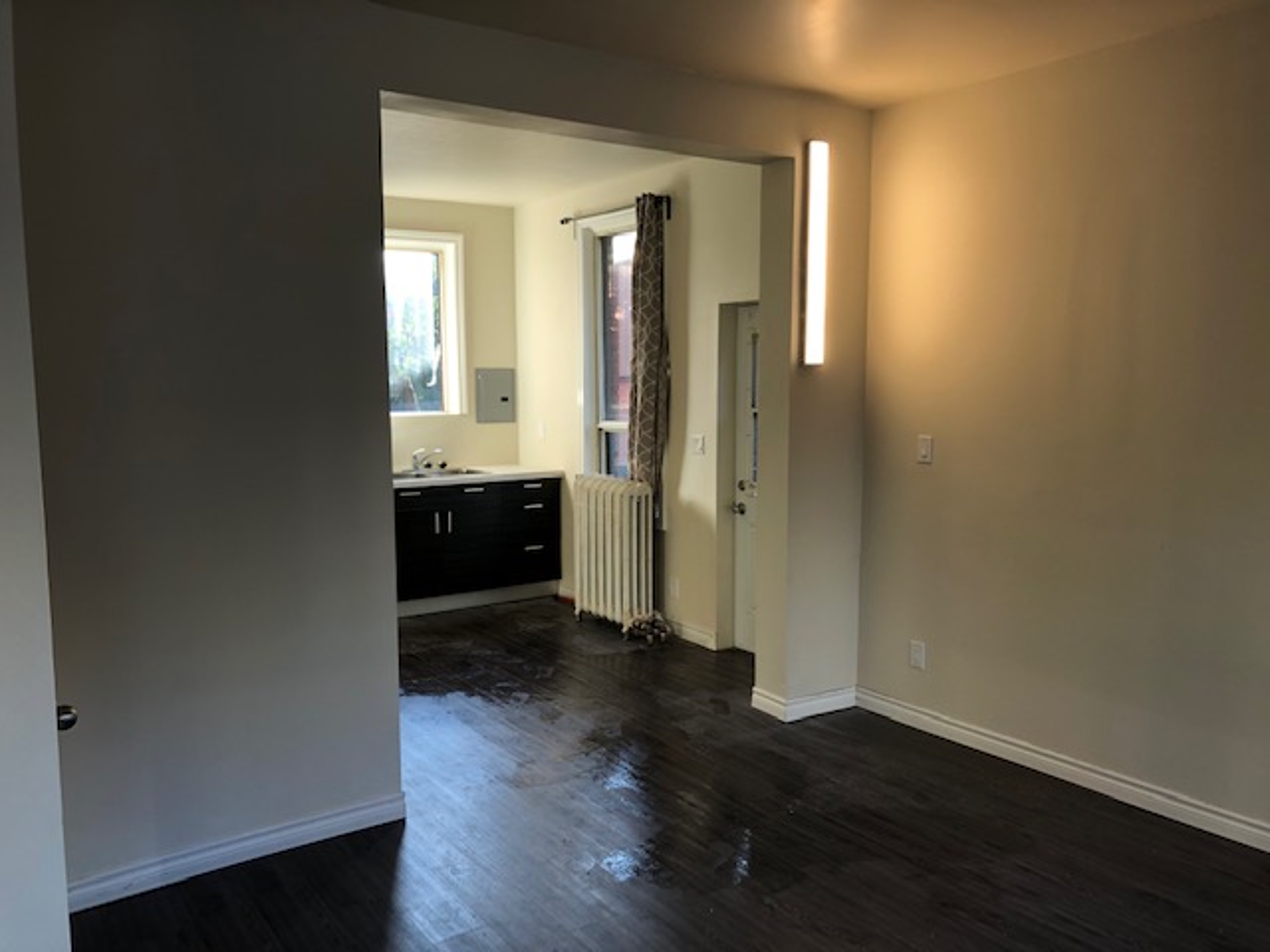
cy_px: 476
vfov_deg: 49.7
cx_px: 635
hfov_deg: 63.4
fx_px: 1027
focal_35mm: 28
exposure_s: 1/120
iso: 125
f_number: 1.8
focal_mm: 4
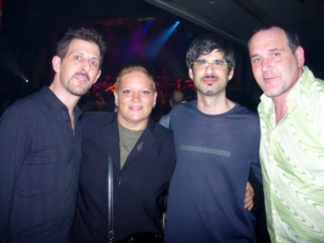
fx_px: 356
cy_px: 122
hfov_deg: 49.0
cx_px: 162
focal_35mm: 38
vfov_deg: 37.7
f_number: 2.8
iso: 79
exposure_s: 1/64
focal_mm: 7.8
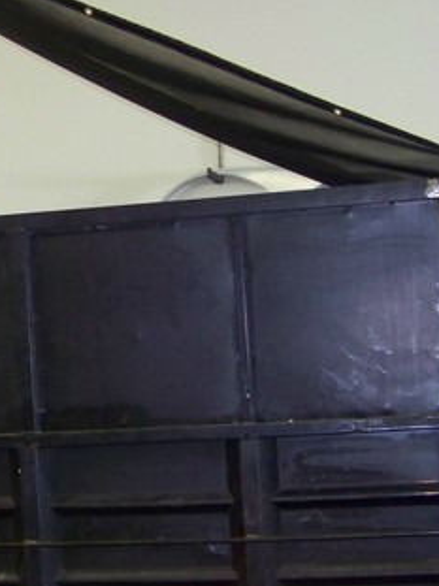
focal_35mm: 81
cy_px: 265
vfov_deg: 24.1
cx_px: 32
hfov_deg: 17.9
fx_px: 1371
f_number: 2.8
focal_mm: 5.85
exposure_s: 1/30
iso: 200
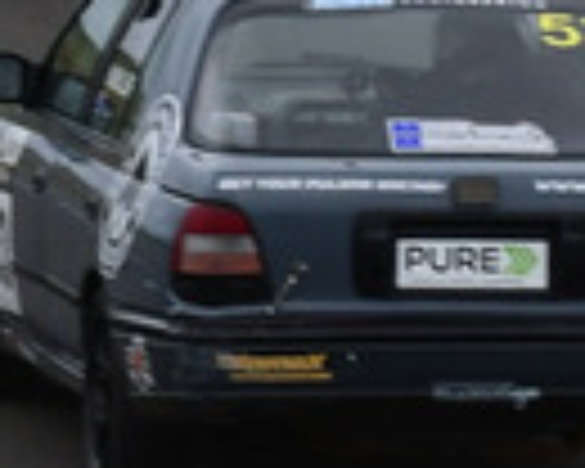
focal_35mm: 2590
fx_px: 44843
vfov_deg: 0.6
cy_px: -580
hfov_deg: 0.7
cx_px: 94
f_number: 11
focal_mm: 300
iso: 500
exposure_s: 1/640
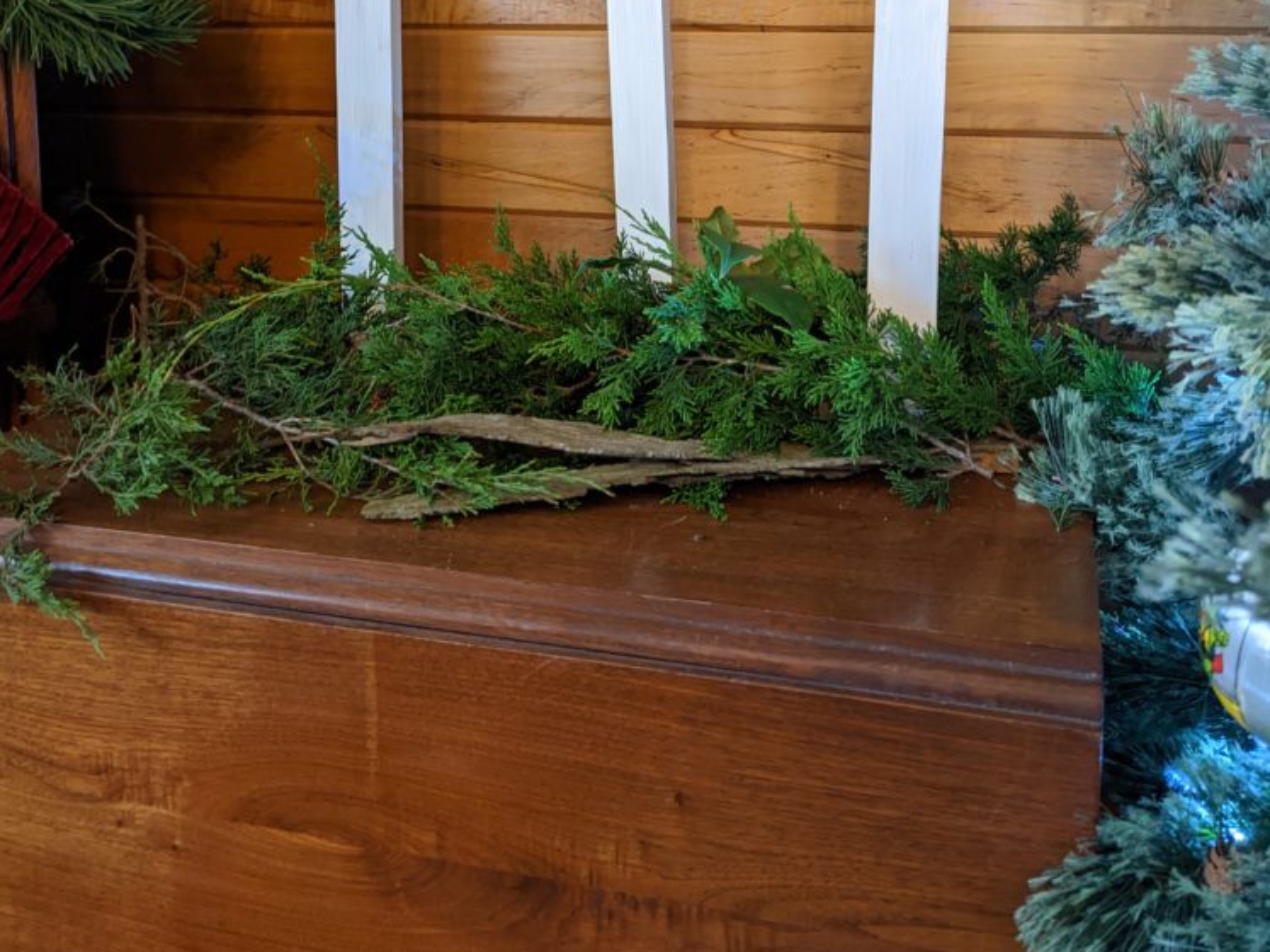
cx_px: 624
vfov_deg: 37.4
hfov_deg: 50.1
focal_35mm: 37
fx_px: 1357
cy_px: 199
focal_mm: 4.38
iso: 152
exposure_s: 1/24
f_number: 1.73
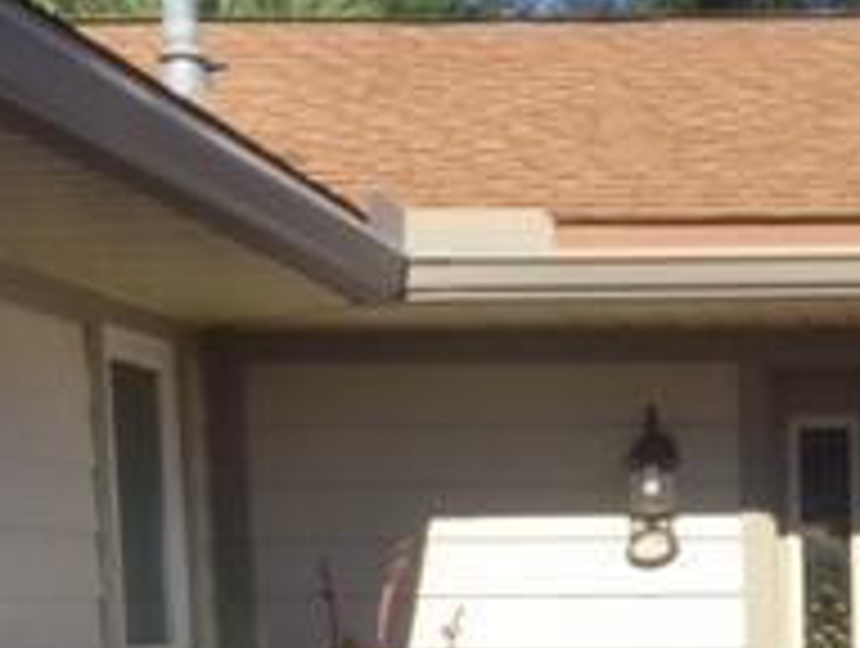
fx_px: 2414
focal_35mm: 97
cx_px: 919
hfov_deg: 19.4
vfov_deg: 14.6
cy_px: 855
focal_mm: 4.15
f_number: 2.2
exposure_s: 1/1721
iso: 32
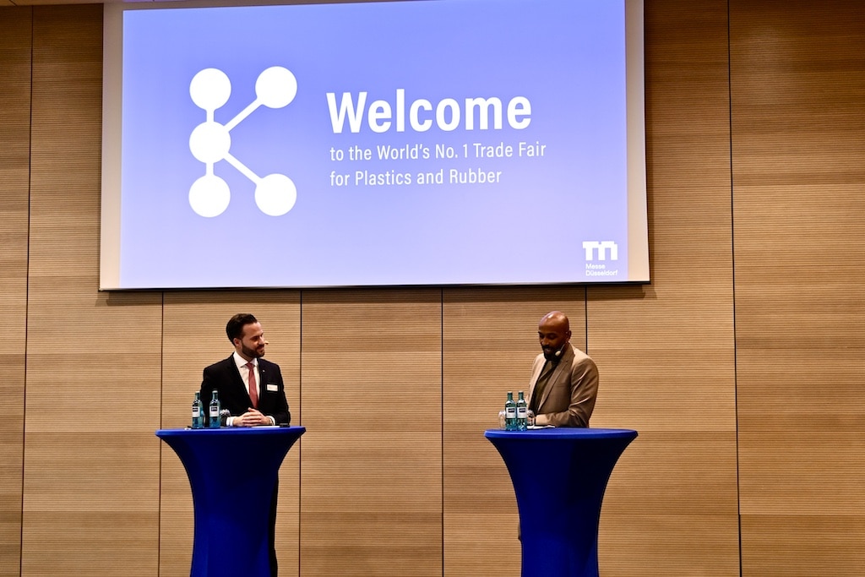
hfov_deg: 54.4
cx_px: 432
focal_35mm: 35
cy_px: 288
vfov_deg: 37.9
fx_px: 841
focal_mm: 35
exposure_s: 1/100
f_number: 2.8
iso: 360
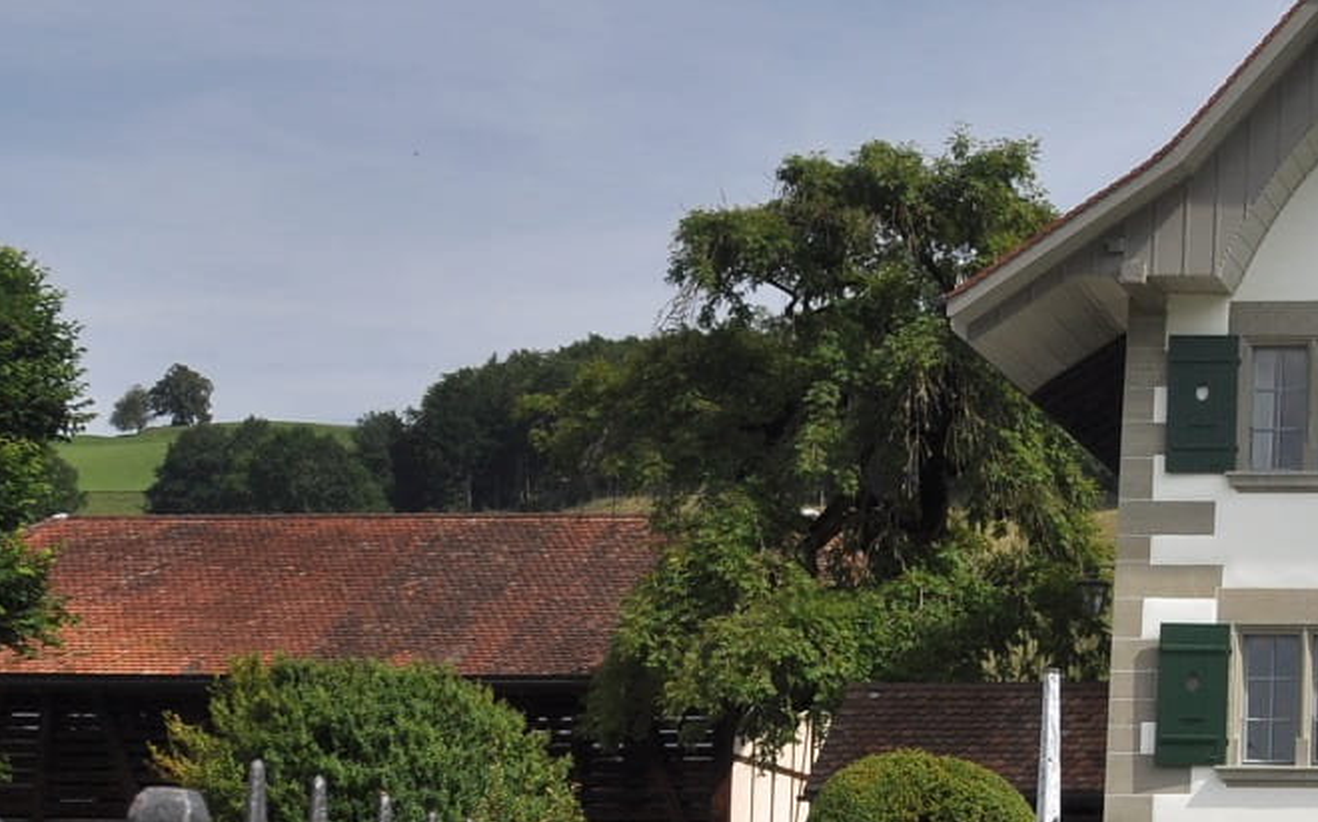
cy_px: 534
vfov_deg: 16.3
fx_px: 2873
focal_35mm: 80
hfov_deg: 22.6
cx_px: 1785
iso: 250
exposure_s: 1/320
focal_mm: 18
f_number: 9
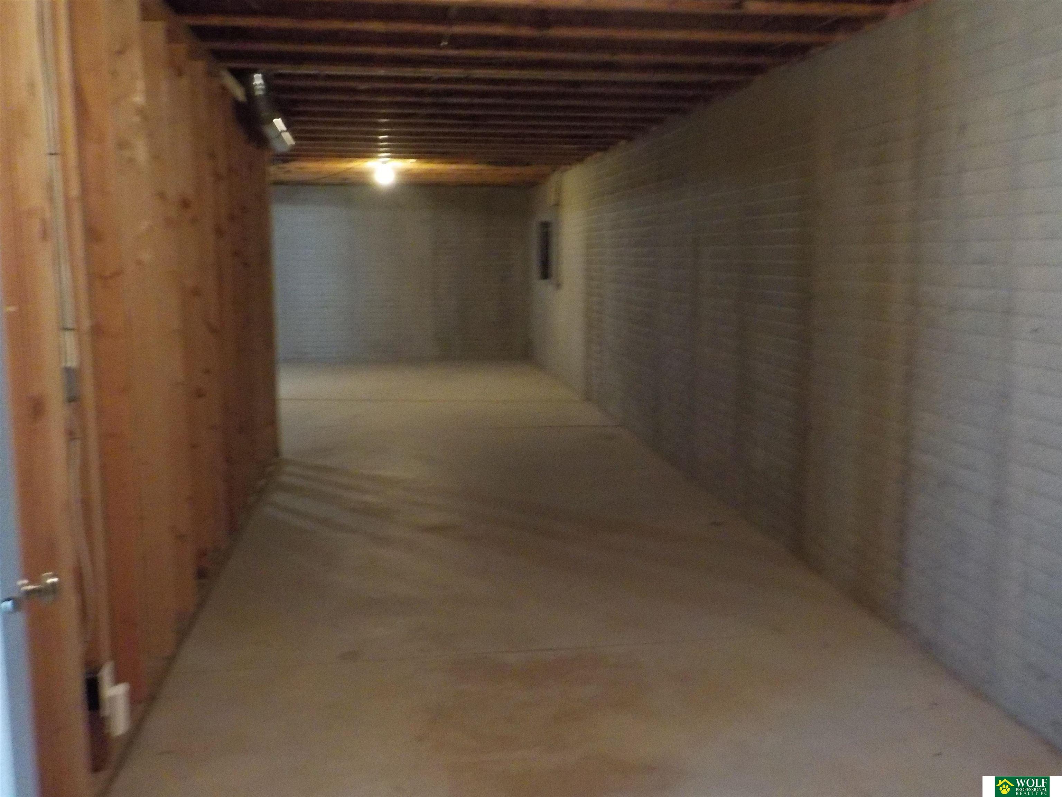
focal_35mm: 30
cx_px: 531
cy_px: 398
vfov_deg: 46.8
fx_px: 920
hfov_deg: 60.0
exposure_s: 1/13
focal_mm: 4.1
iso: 800
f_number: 3.3
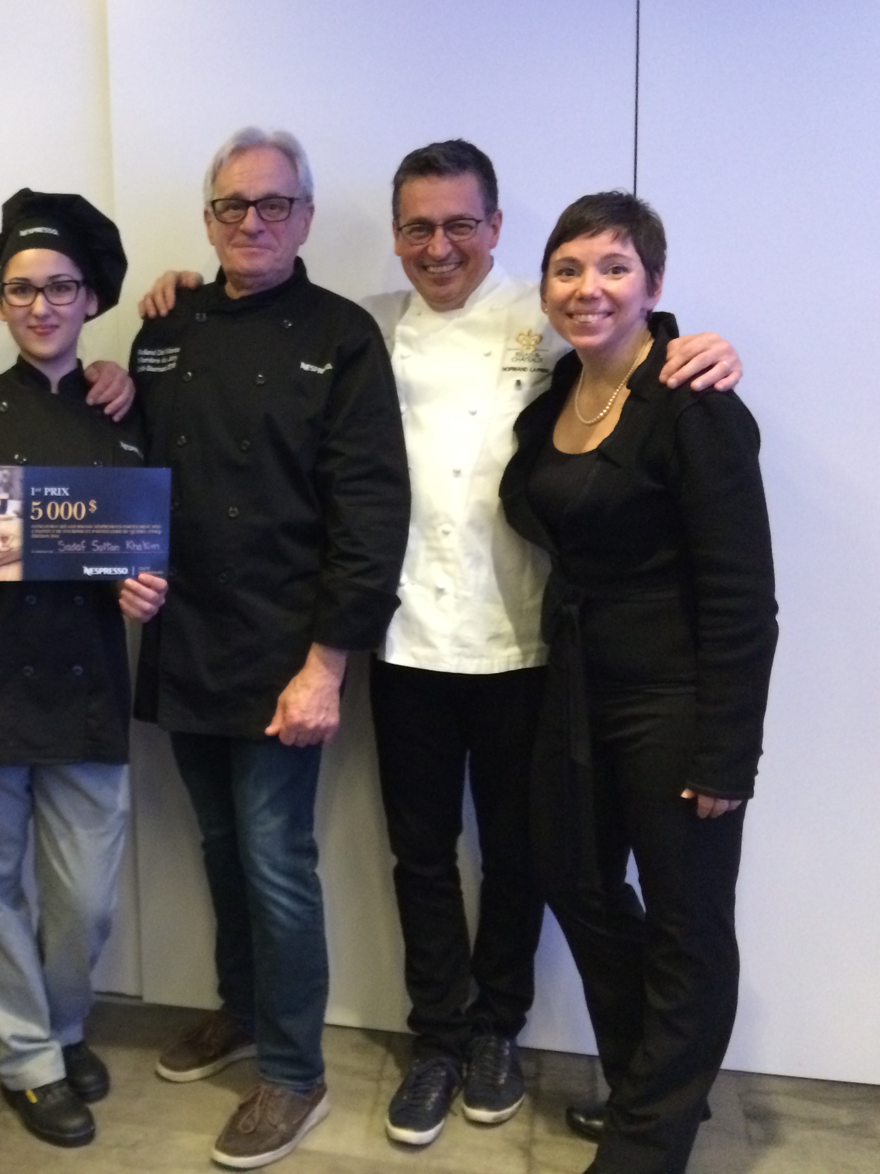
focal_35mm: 39
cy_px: 583
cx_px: 103
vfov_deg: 47.9
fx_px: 1322
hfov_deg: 34.9
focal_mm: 4.15
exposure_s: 1/15
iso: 320
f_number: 2.2
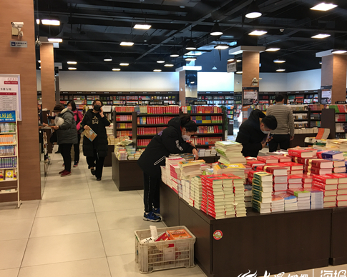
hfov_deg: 51.5
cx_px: 174
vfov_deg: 42.2
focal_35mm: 35
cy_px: 143
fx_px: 359
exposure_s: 1/17
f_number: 2.2
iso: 40
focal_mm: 4.15
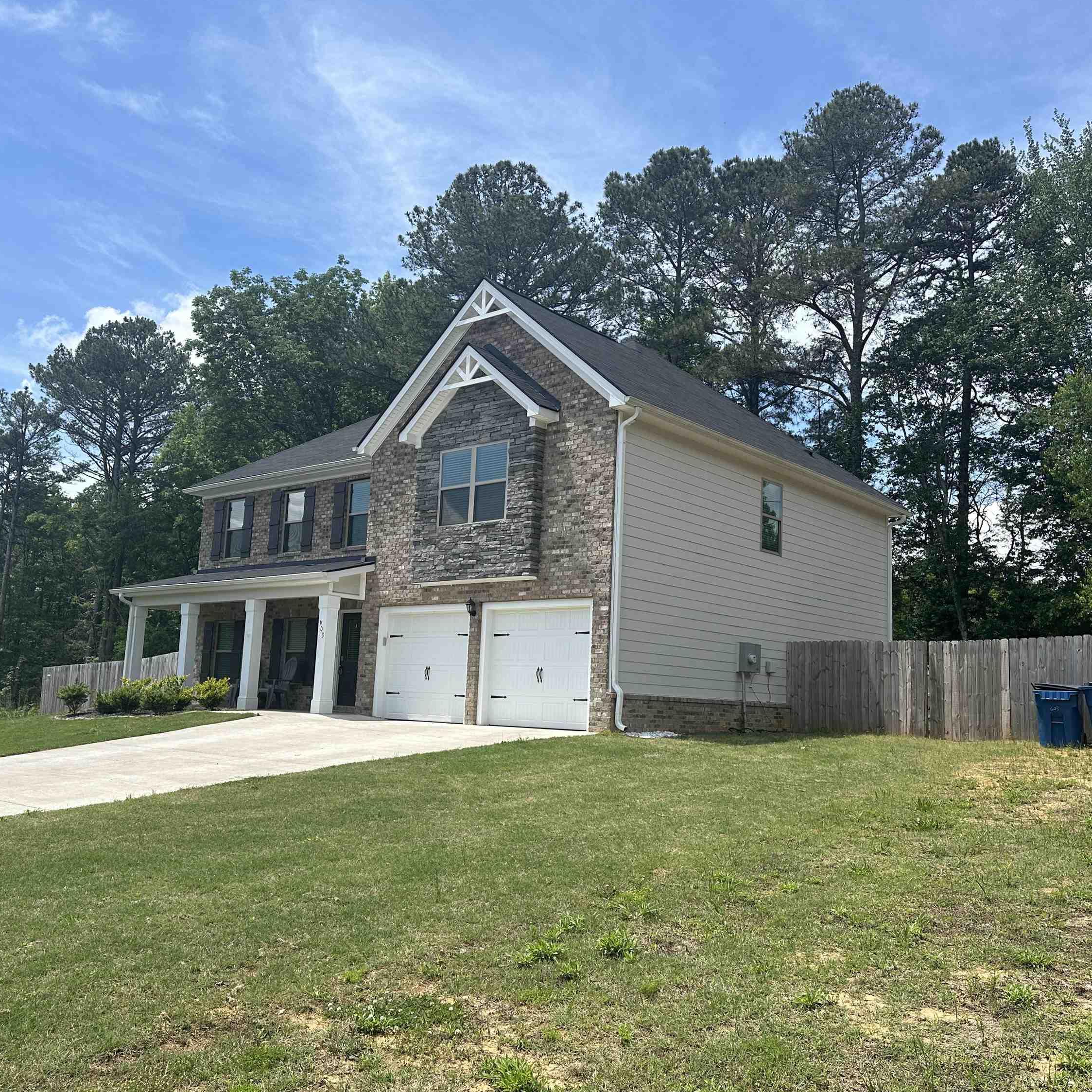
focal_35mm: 29
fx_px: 1035
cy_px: 557
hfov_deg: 55.6
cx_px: 549
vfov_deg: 55.6
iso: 80
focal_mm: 6.86
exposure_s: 1/3597
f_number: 1.78
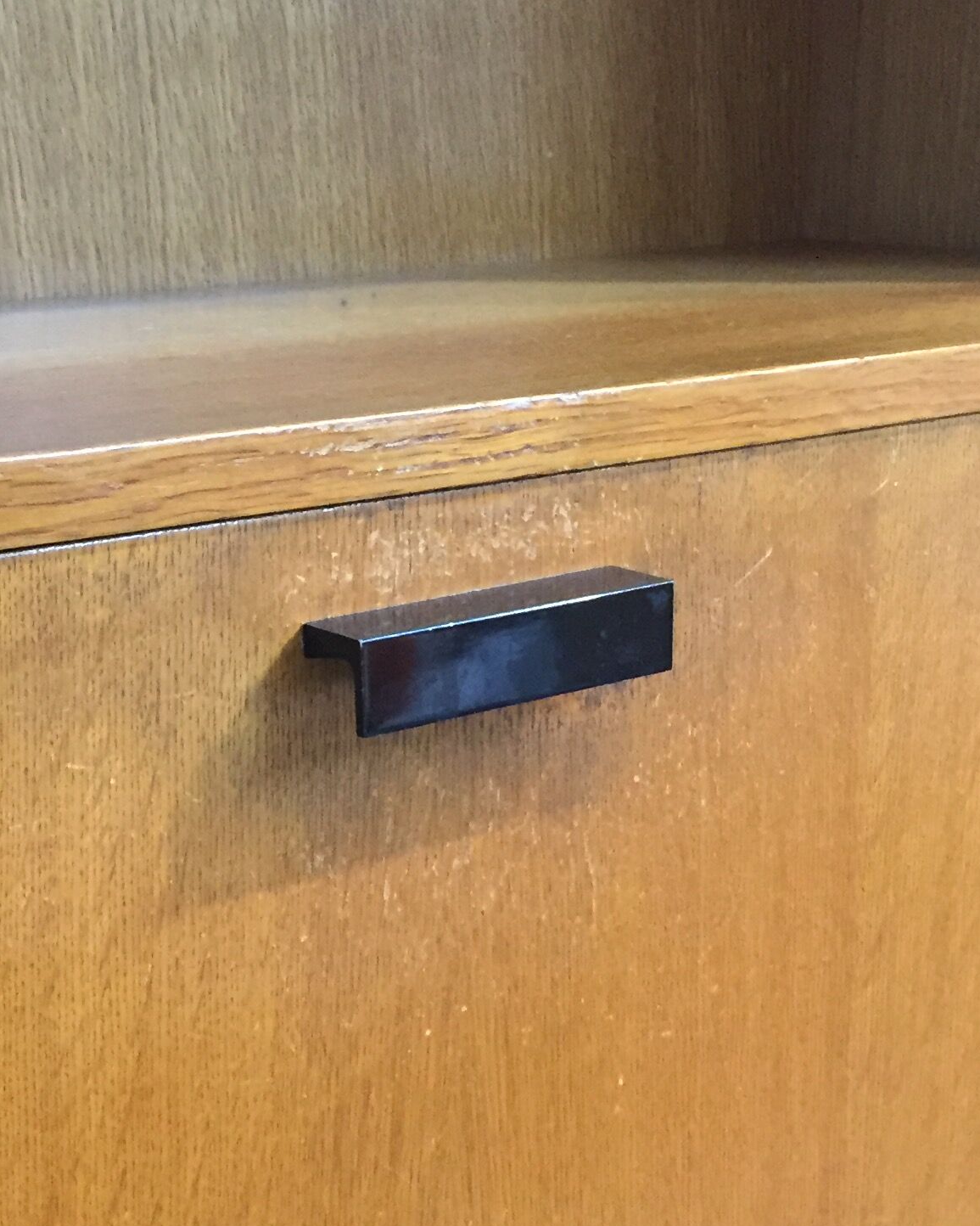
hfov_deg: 23.8
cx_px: 358
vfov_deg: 29.6
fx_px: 2321
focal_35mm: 64
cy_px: 638
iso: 250
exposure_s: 1/20
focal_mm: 4.15
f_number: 2.2
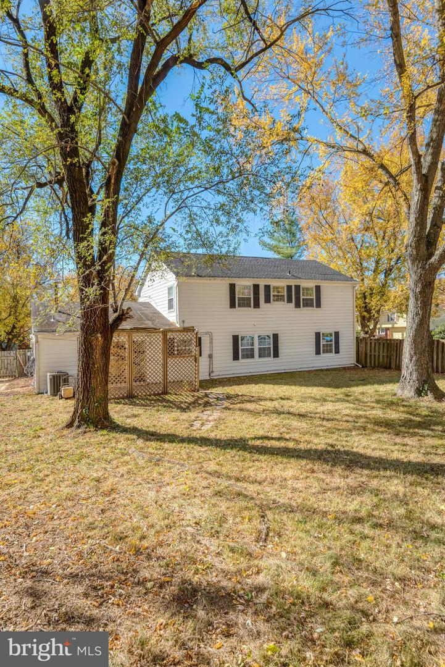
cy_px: 334
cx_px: 222
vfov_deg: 81.2
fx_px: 389
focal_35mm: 21
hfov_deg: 59.5
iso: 400
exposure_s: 1/160
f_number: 8
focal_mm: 21
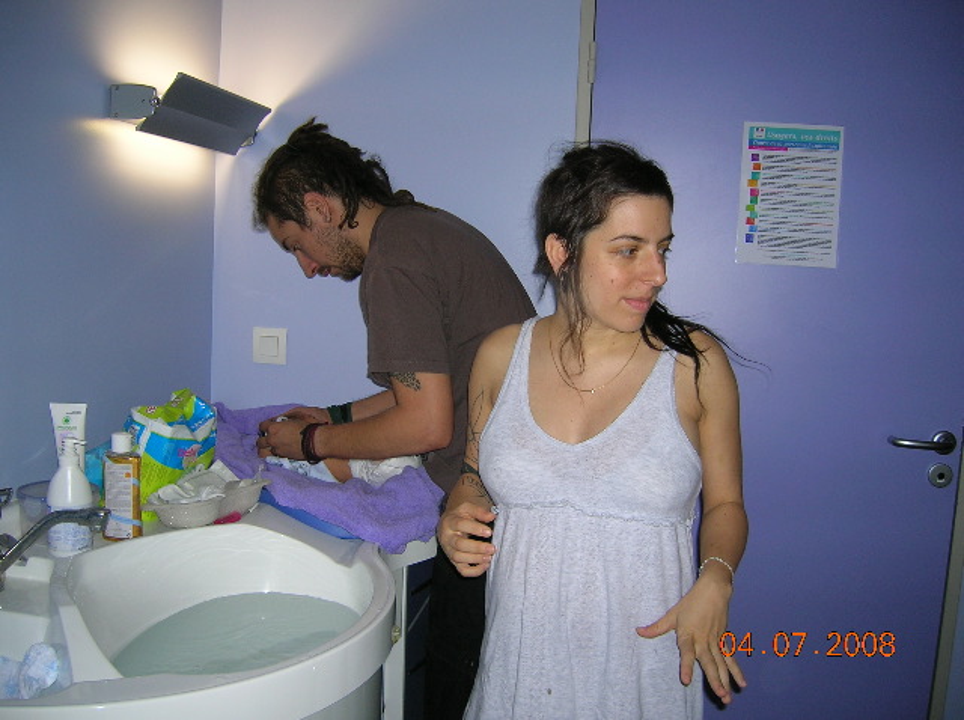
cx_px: 482
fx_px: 945
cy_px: 360
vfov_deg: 41.7
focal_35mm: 34
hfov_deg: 54.0
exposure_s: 1/60.1
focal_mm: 5.7
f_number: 2.9
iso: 50
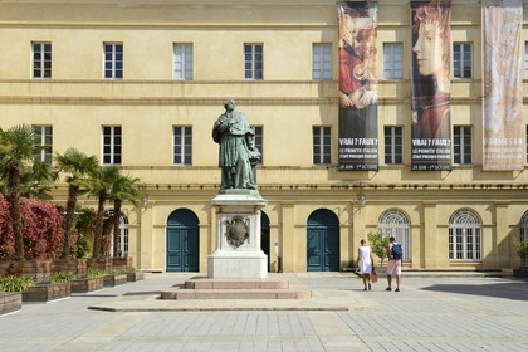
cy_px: 176
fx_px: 557
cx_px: 264
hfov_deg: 50.7
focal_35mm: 38
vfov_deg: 35.1
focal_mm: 38
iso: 200
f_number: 11
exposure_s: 1/250
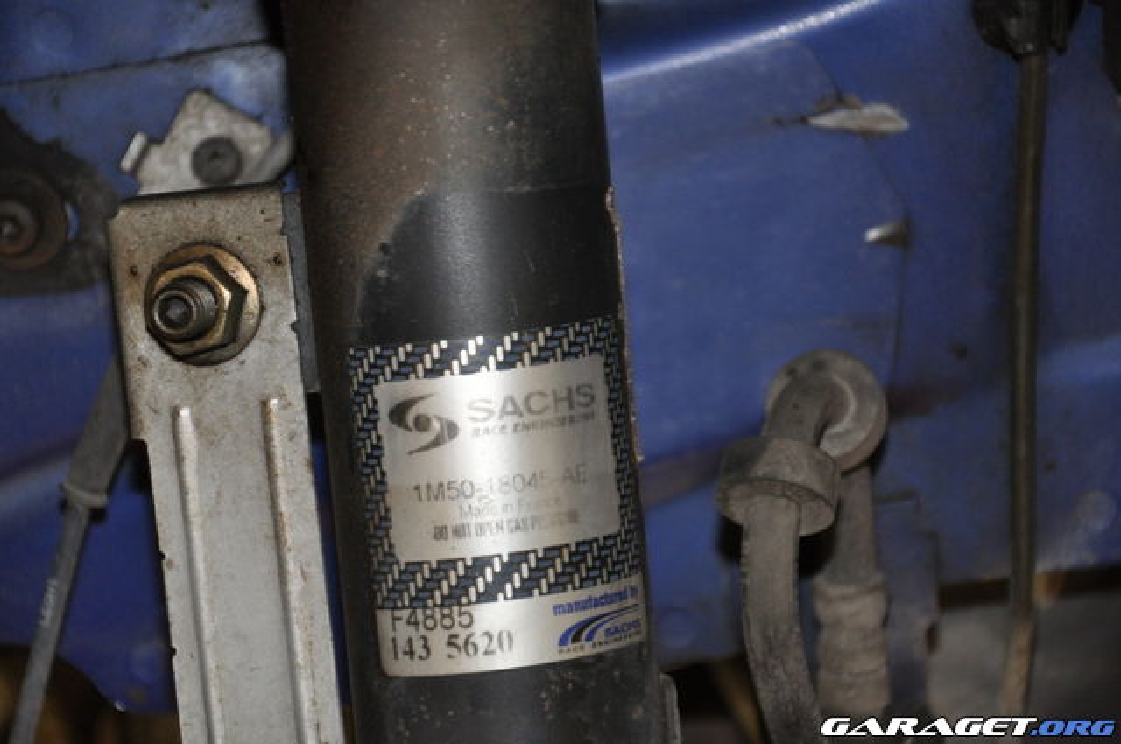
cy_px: 372
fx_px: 4898
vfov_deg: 8.7
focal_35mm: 158
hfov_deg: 13.1
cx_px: 560
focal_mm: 105
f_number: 5.6
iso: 800
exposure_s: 1/30
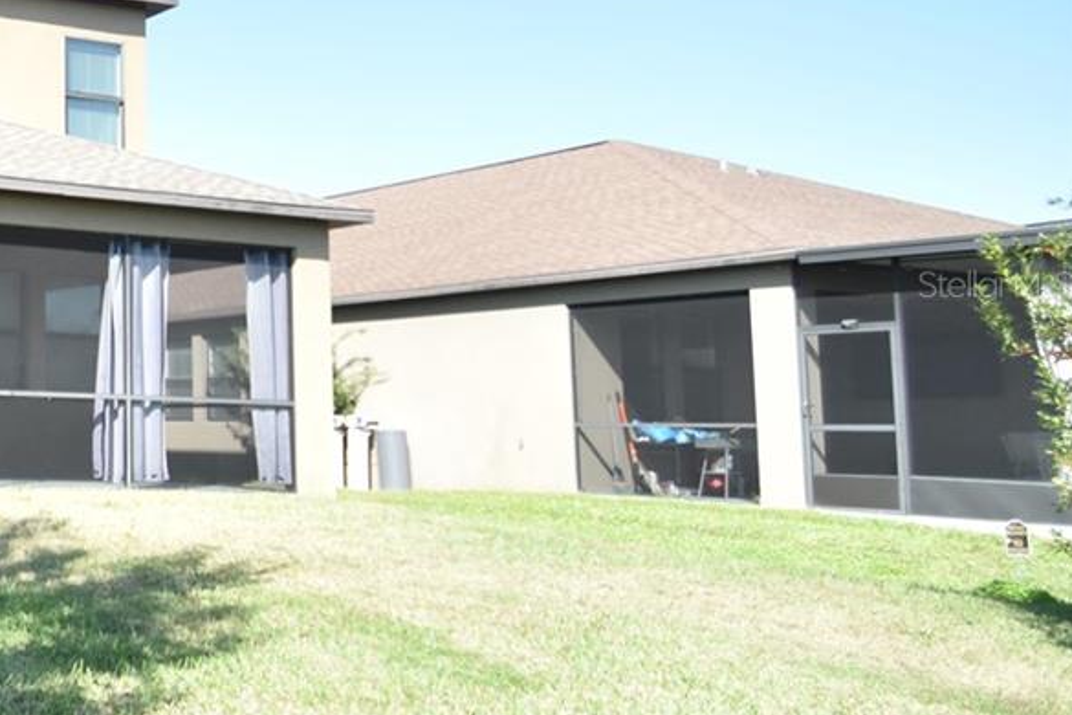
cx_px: -385
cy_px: 284
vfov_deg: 32.5
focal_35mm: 41
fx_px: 1221
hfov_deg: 32.5
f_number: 3.5
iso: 800
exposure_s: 1/3000
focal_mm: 10
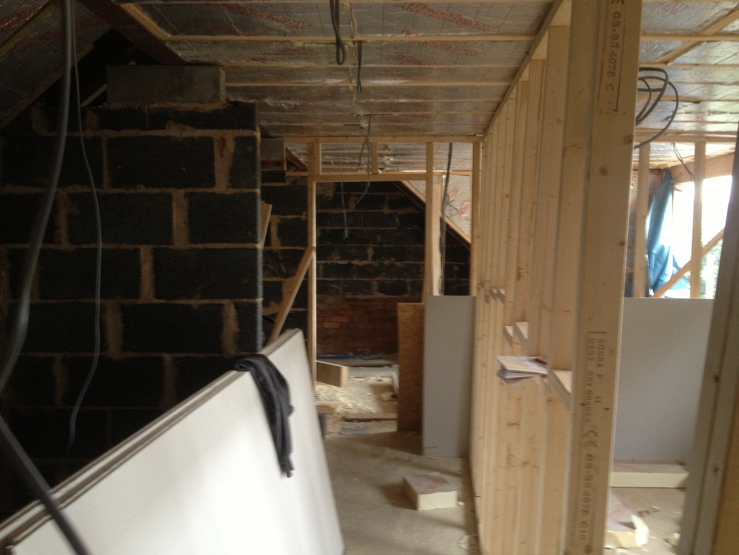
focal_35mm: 35
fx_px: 747
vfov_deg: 40.7
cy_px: 278
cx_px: 370
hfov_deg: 52.6
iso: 160
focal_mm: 4.28
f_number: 2.4
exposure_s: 1/20
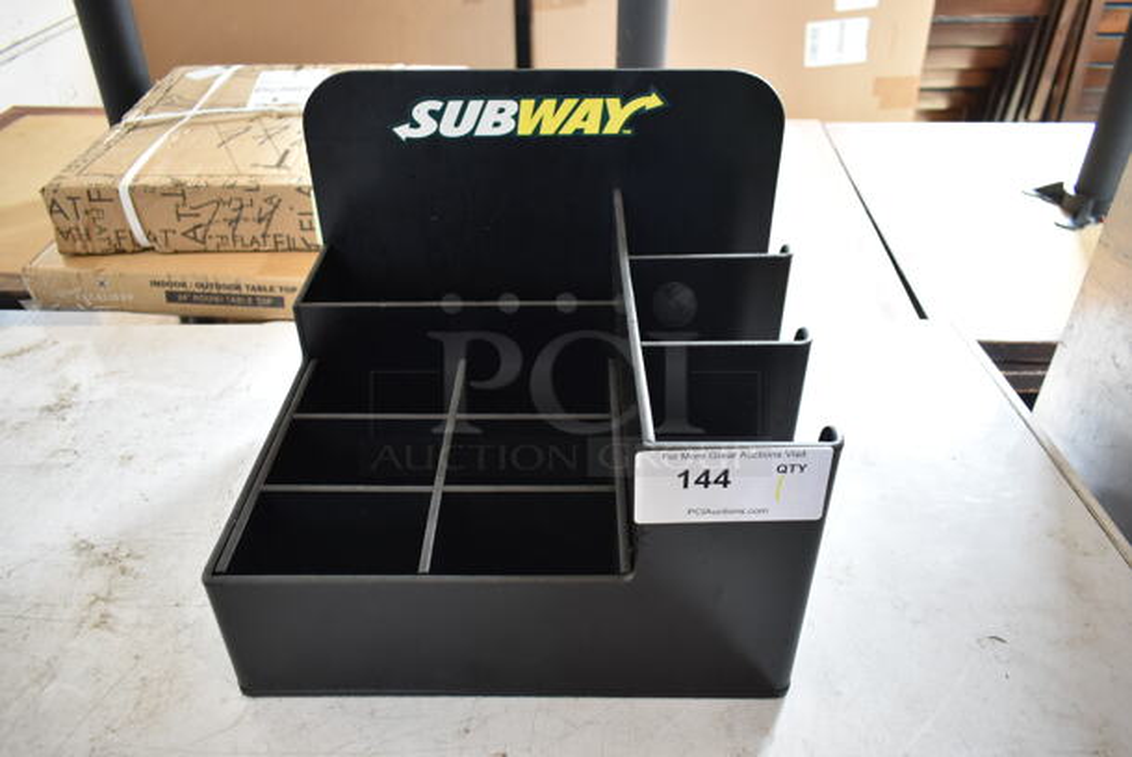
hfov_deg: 67.3
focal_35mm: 27
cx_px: 566
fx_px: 850
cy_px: 378
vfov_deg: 48.0
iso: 900
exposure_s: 1/30
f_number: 3.5
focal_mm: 18
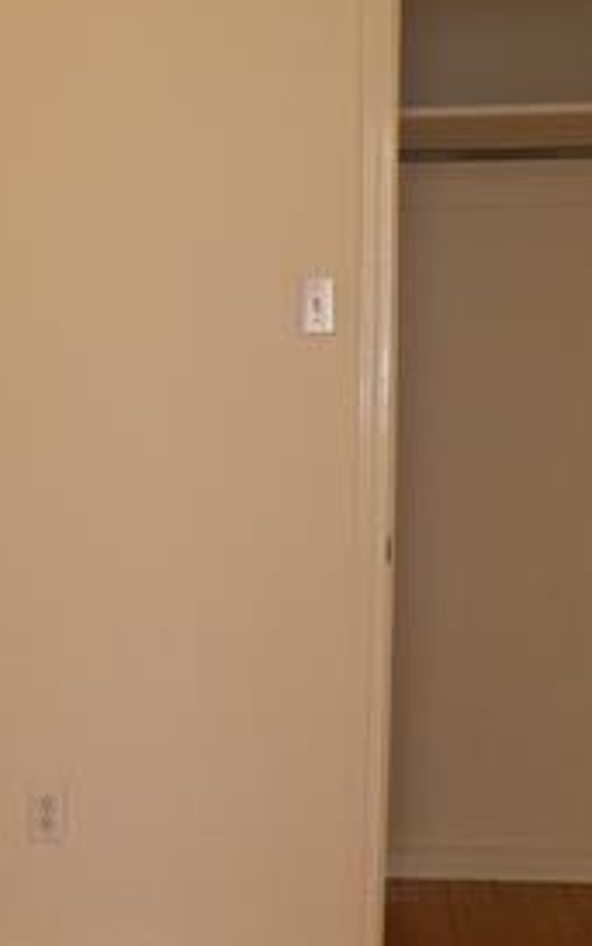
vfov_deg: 30.5
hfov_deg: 18.5
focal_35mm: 67
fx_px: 1727
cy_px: 572
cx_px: -107
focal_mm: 4.7
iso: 64
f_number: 2.8
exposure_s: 1/50.5
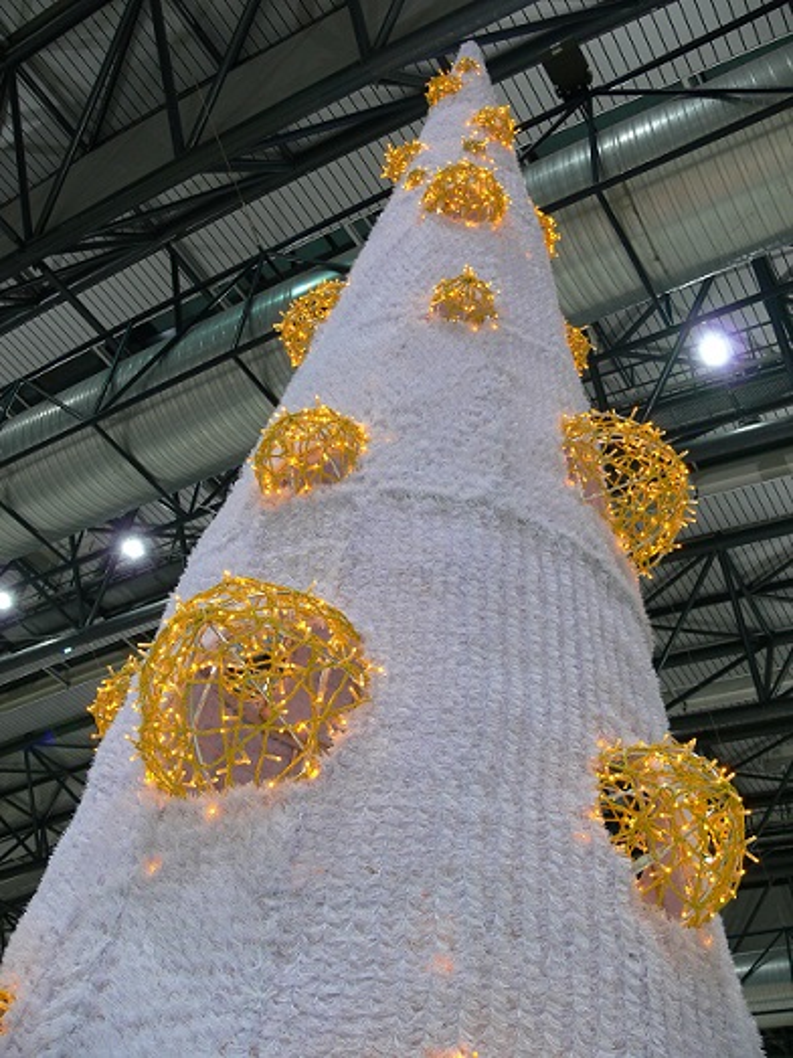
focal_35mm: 35
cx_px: 396
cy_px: 529
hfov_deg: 40.7
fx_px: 1069
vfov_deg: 52.6
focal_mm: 7.4
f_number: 2.8
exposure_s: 1/13
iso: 100
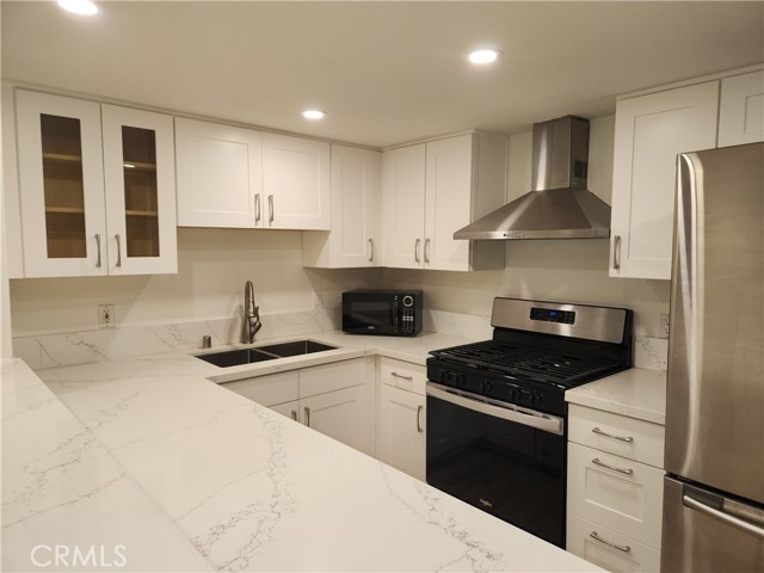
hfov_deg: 73.9
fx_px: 508
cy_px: 286
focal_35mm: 23
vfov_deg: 58.9
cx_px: 382
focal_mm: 5.4
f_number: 1.8
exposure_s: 1/60
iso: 40
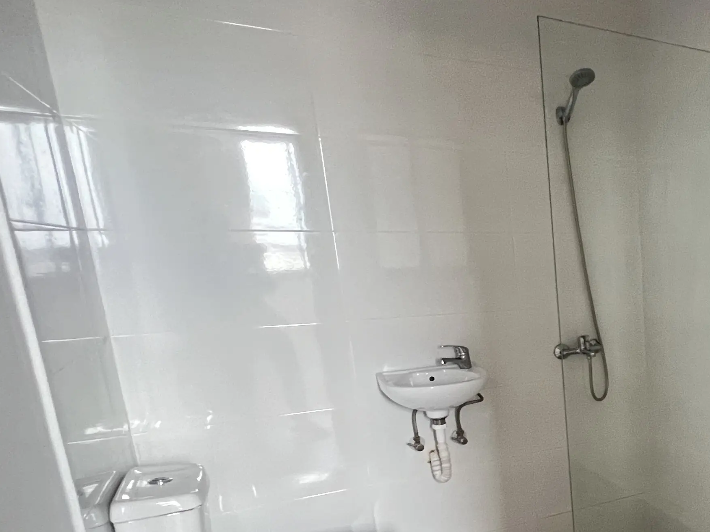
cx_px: 760
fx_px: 615
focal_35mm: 30
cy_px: 402
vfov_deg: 45.1
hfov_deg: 46.4
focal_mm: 1.57
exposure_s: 1/60
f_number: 1.8
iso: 400
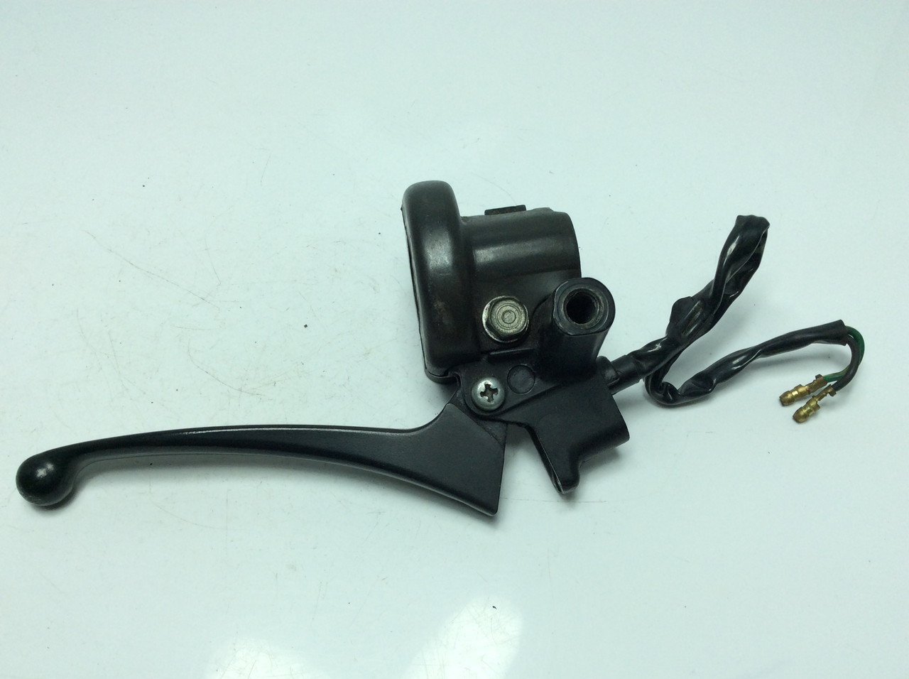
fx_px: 839
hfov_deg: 56.9
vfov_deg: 44.1
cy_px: 340
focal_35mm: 32
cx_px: 454
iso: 32
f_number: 2.4
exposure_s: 1/561
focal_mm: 3.3
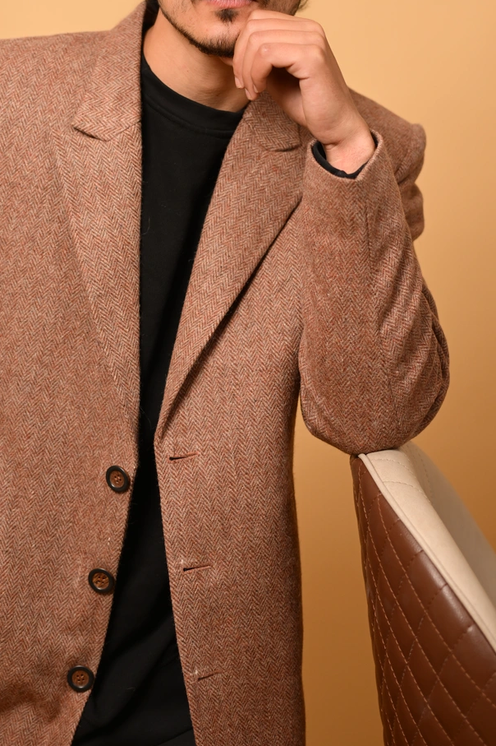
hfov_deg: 15.0
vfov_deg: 22.3
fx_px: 1882
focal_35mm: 91
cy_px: 236
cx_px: 140
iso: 160
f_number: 2.2
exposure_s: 1/1000
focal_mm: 50
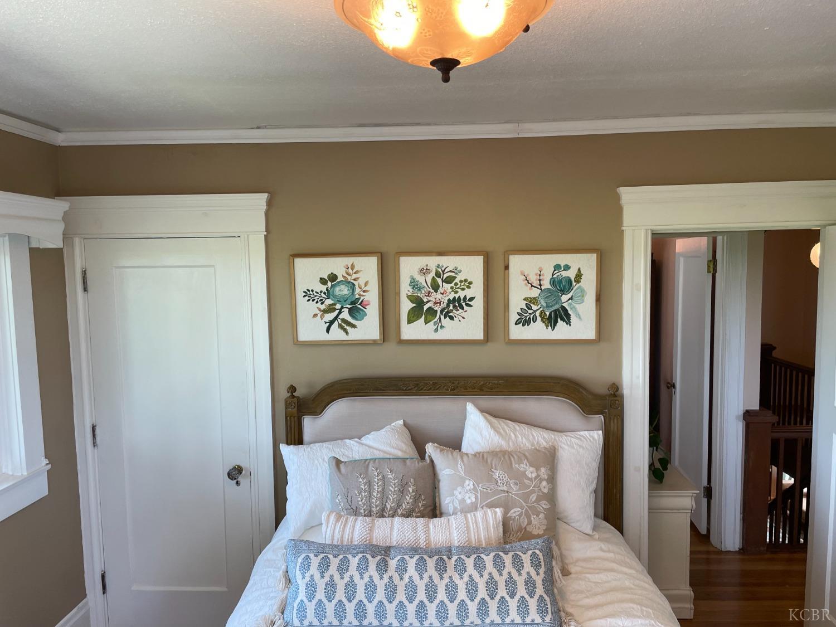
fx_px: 628
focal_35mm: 26
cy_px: 314
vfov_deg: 53.1
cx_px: 418
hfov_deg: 67.3
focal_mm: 4.2
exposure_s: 1/120
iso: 64
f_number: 1.6
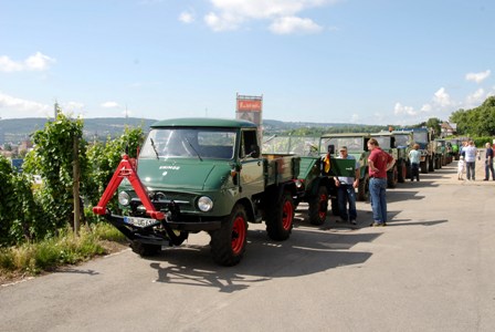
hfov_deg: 53.1
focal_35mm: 36
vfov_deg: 37.0
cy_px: 166
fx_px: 496
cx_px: 248
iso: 100
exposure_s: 1/80
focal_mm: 24
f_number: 11
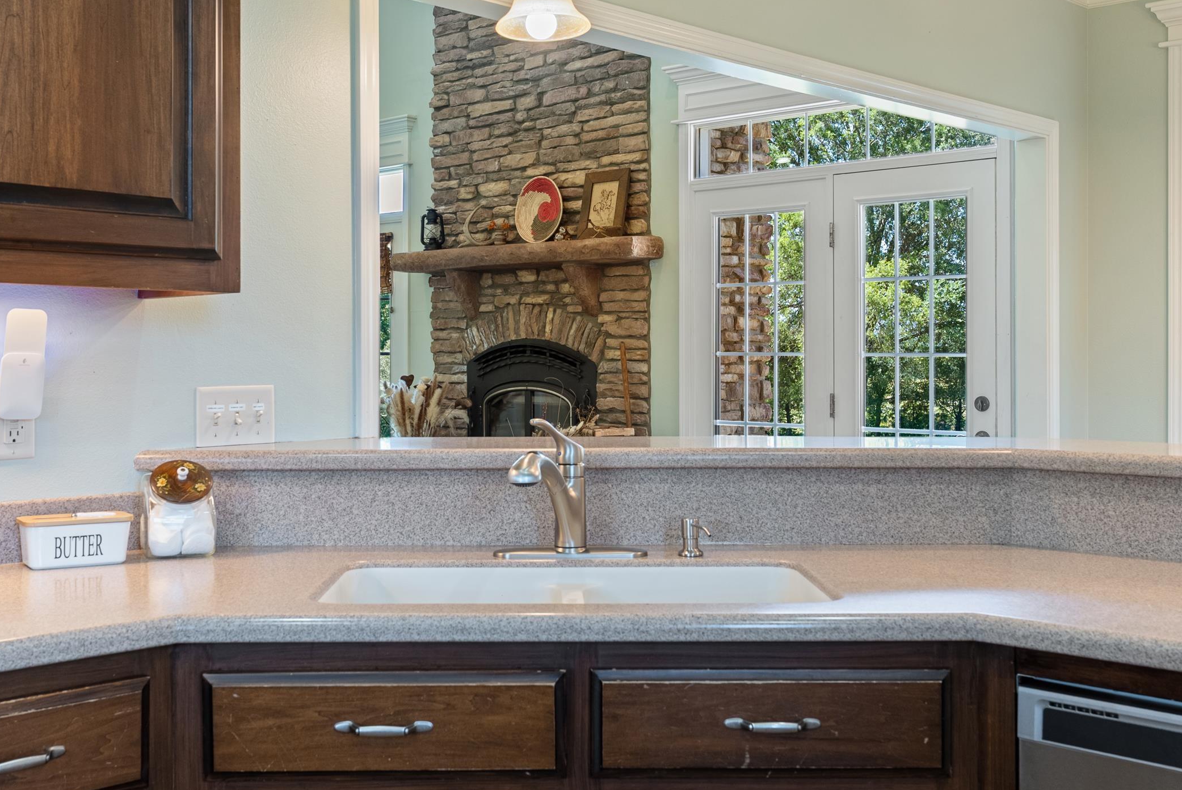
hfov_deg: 46.4
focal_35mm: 42
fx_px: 1380
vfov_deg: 31.9
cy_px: 343
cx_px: 559
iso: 250
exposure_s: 1/2.5
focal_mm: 35
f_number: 9
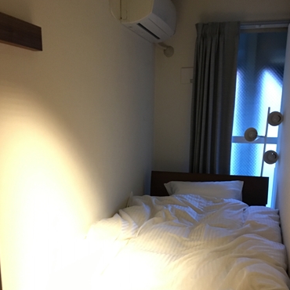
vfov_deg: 44.5
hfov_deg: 44.9
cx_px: 149
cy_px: 185
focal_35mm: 37
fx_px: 351
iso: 200
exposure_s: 1/15
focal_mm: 4.15
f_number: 2.2
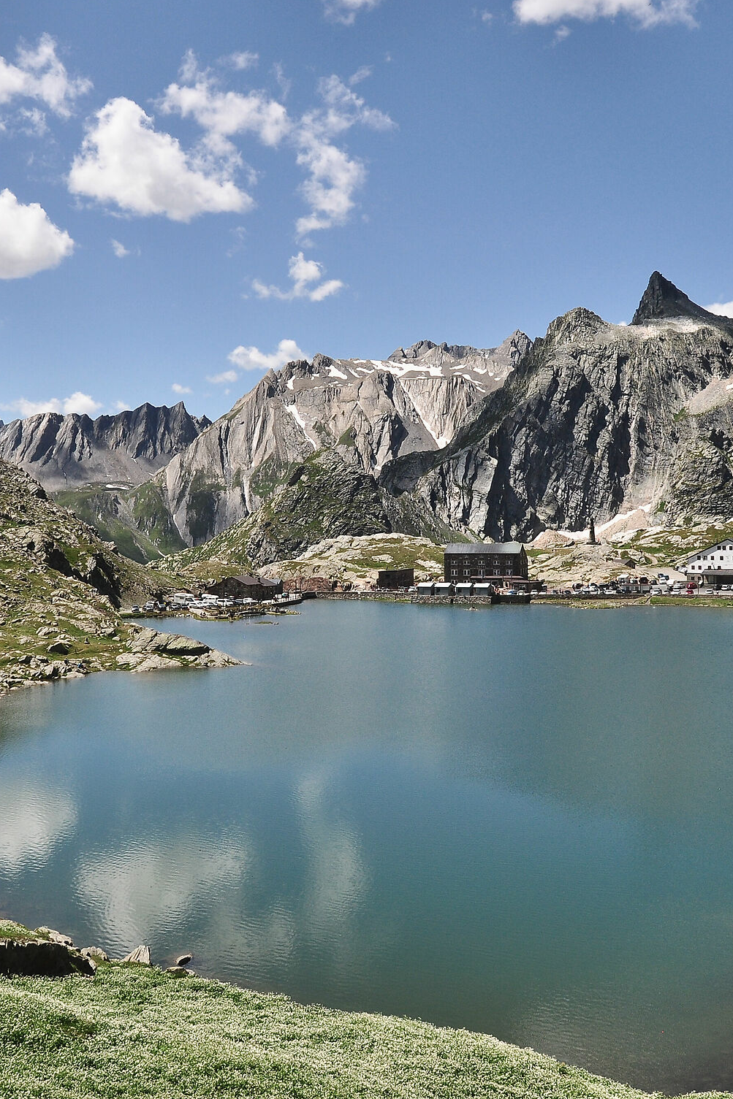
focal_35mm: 43
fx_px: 1313
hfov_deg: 31.2
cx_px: 352
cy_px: 526
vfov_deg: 45.4
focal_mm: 18
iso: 200
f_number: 13
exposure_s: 1/400
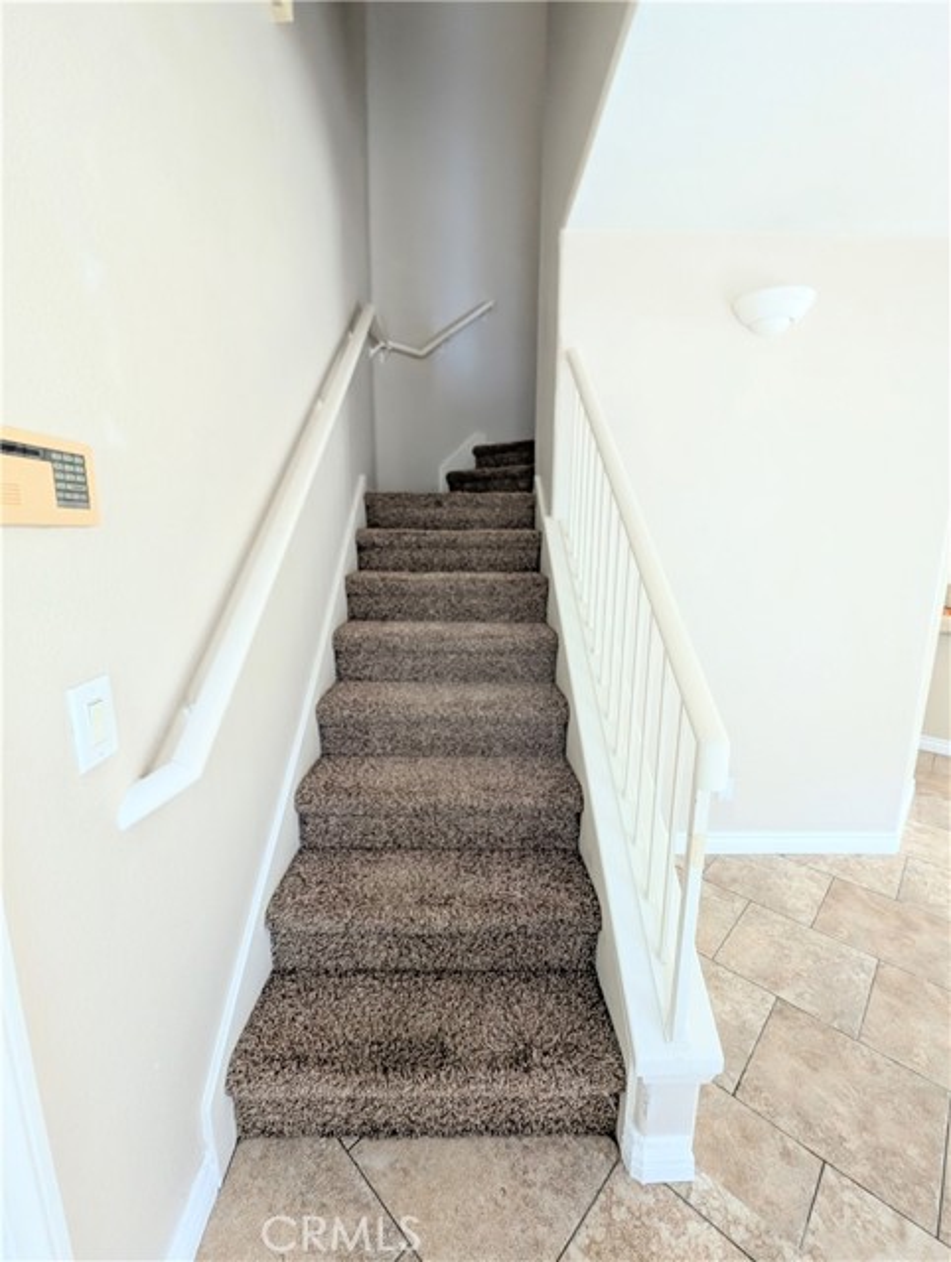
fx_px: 475
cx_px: 476
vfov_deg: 106.1
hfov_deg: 90.1
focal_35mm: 13
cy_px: 631
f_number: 2.2
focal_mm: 1.95
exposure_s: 1/52.7
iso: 129
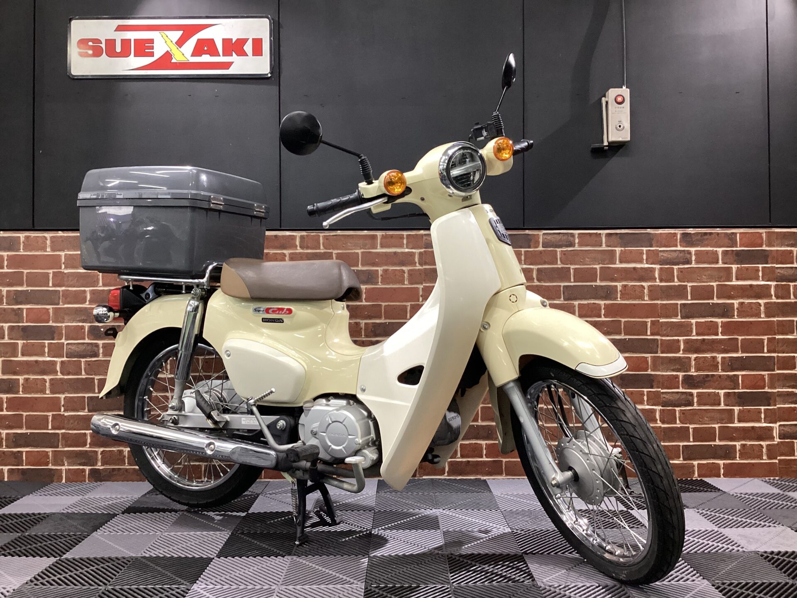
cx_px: 398
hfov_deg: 58.4
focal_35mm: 31
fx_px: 714
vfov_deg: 45.4
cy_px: 299
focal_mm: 3.3
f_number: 2.4
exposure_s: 1/60
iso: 250
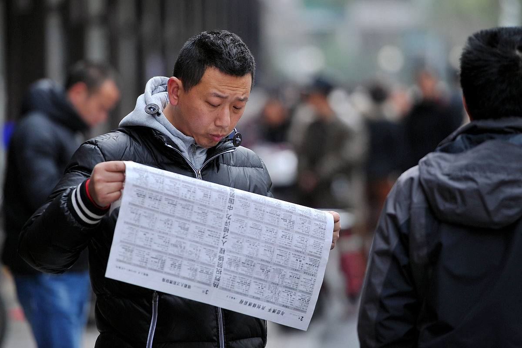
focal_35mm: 200
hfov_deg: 10.3
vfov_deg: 6.9
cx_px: 261
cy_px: 174
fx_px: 2900
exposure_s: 1/1250
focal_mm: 200
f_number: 6.3
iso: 320
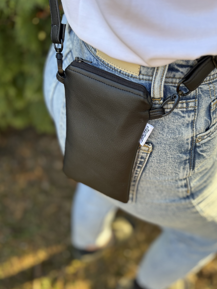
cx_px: 118
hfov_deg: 42.9
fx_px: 276
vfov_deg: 55.3
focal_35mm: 33
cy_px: 154
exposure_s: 1/121
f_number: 1.6
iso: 64
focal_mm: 5.96
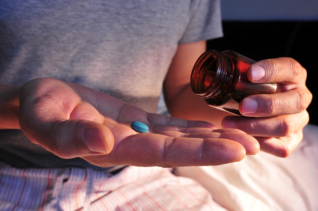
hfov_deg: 62.0
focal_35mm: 30
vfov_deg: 43.5
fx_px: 265
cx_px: 159
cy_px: 106
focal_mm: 20
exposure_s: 1/160
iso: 200
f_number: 5.6
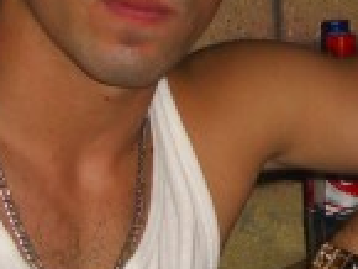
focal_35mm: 157
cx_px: 356
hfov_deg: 12.4
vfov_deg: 9.5
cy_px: 104
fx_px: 1625
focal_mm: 7.9
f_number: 2.8
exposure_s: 1/60
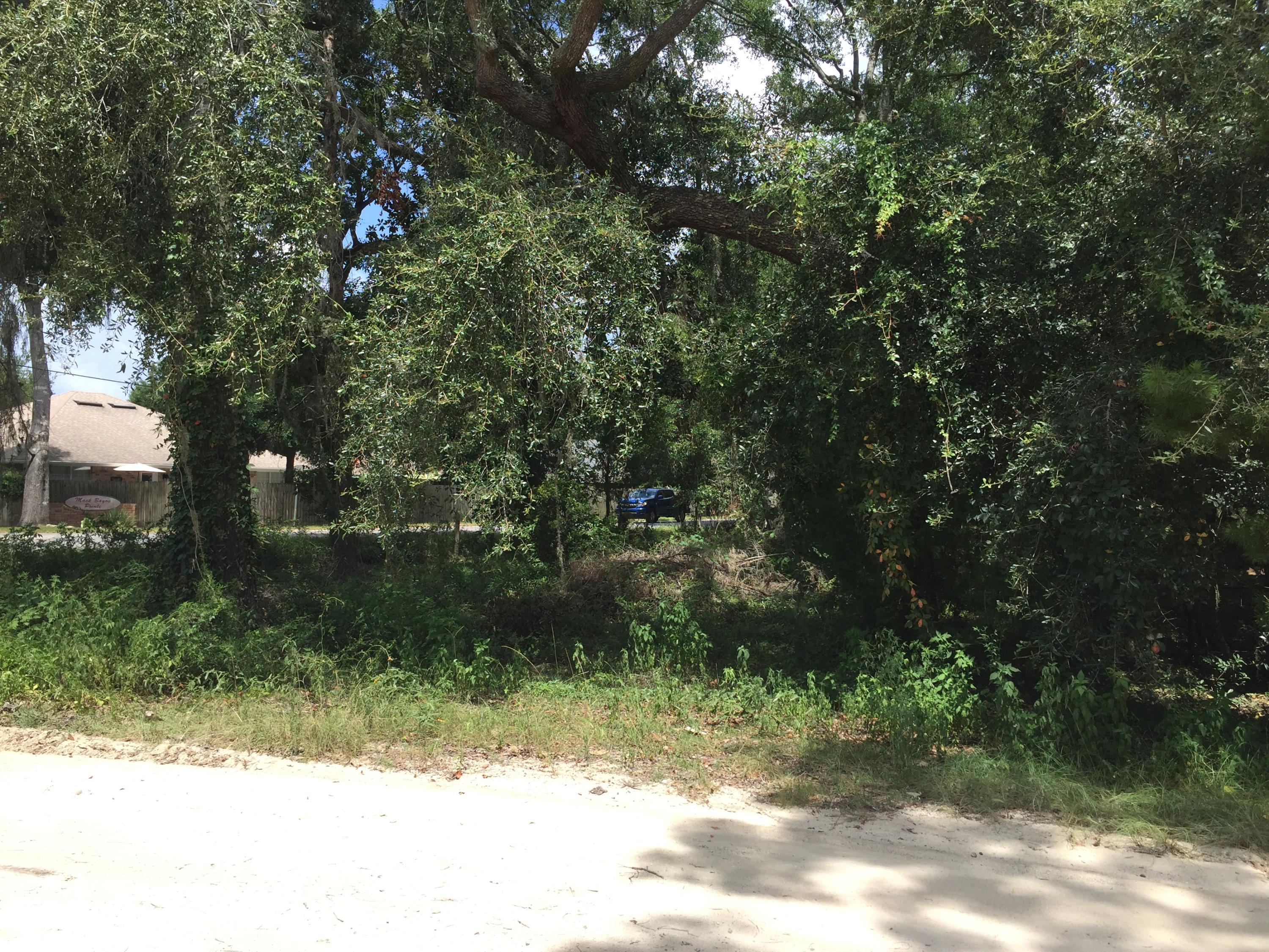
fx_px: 1063
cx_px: 634
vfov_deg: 48.2
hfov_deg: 61.7
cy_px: 476
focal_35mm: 29
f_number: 2.2
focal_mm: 4.15
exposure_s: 1/1276
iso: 32
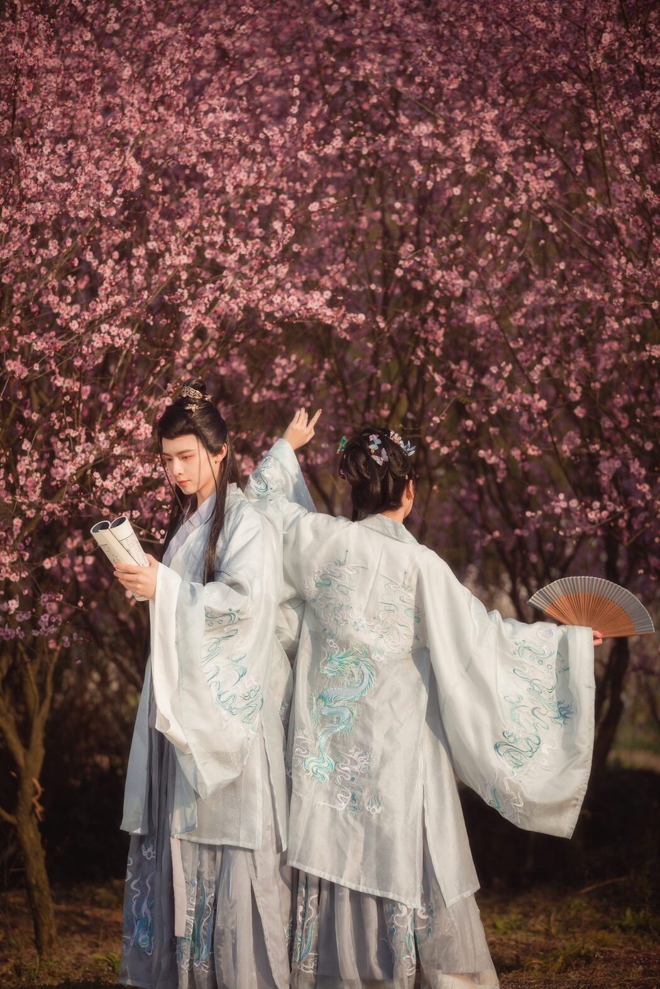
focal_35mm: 99
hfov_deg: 13.8
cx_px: 330
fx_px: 2722
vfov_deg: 20.6
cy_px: 494
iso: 200
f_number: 2.8
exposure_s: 1/2000
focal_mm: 100
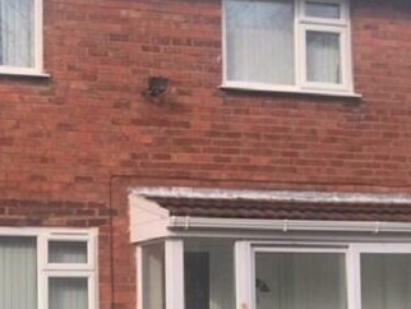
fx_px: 749
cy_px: 276
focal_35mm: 63
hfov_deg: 28.8
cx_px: 4
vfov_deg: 22.8
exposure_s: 1/1099
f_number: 2.2
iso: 32
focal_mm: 4.15
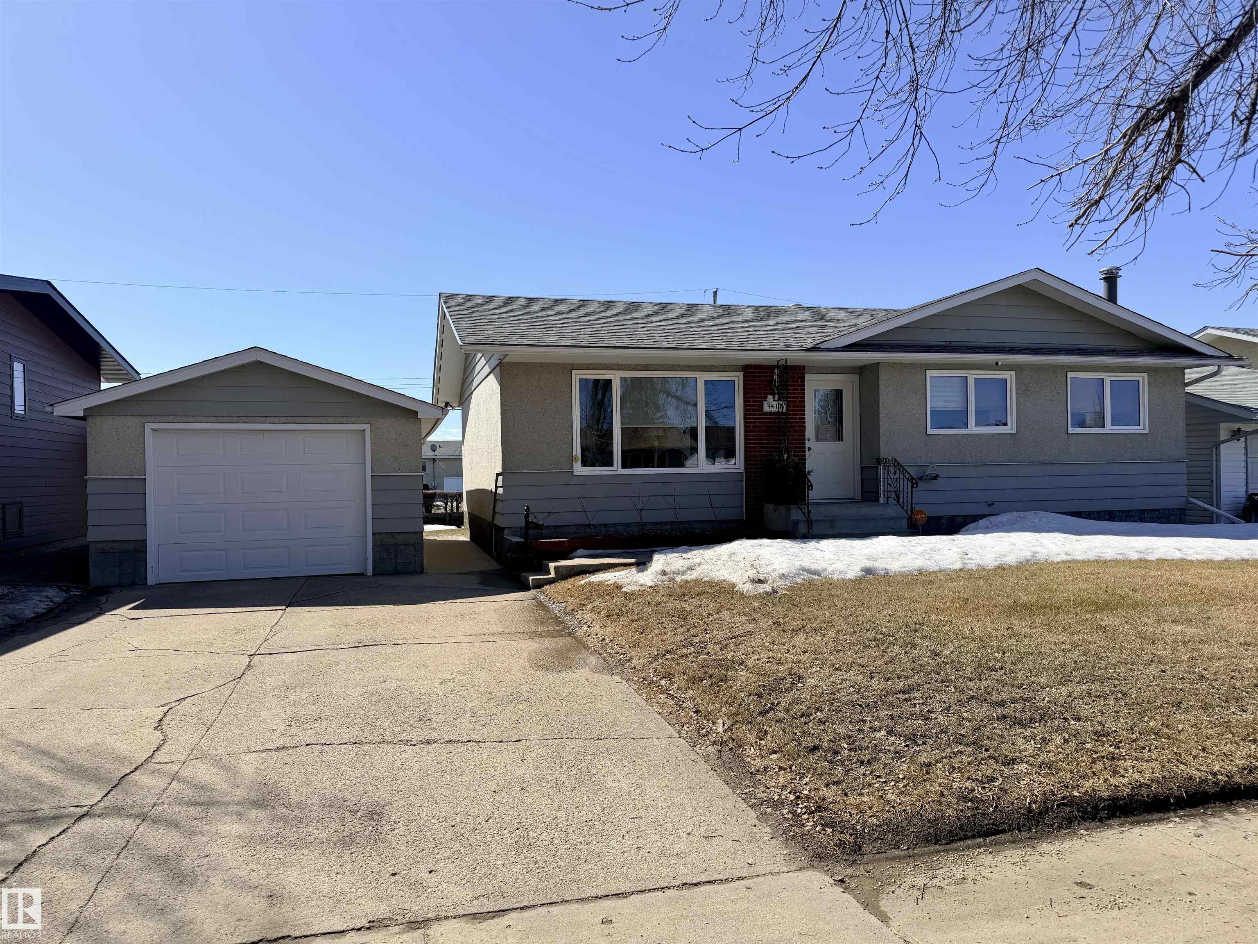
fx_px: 872
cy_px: 472
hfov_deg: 71.6
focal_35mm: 24
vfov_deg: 56.8
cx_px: 629
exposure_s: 1/6173
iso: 80
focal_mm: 6.76
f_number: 1.78
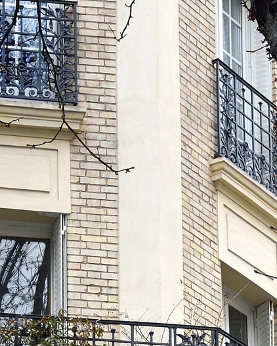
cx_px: 13
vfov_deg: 8.8
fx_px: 2100
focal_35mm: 205
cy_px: 711
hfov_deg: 7.5
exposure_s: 1/60
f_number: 7.1
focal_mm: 48
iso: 800
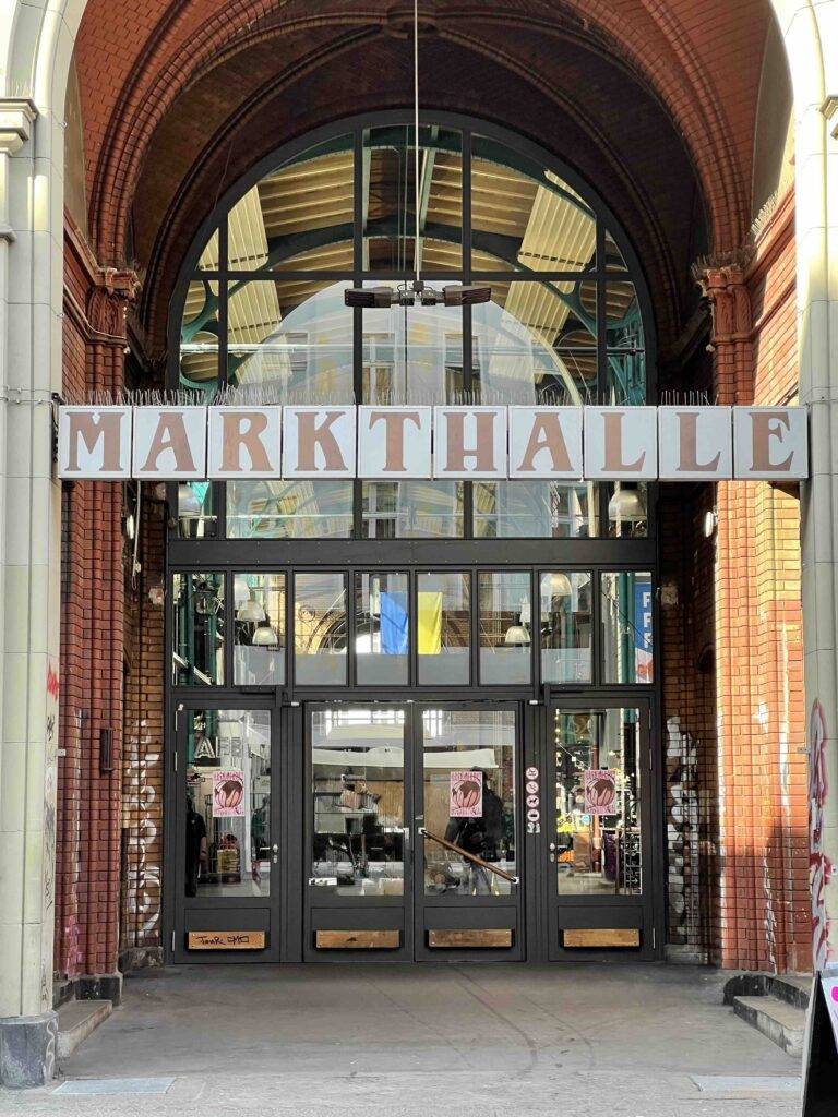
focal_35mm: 77
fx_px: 2485
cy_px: 558
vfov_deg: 25.3
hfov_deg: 19.1
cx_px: 419
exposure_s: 1/99
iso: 64
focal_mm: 9
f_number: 2.8
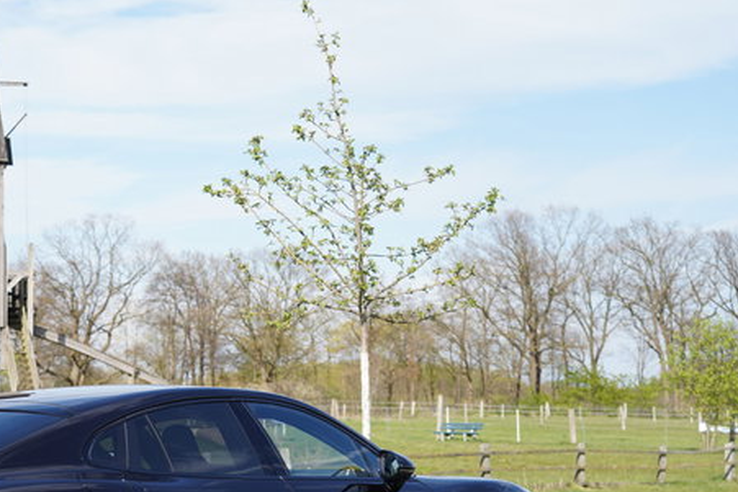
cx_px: 119
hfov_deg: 24.8
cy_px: 338
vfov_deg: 17.0
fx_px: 1640
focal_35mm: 80
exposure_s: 1/640
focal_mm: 47
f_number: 4
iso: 100
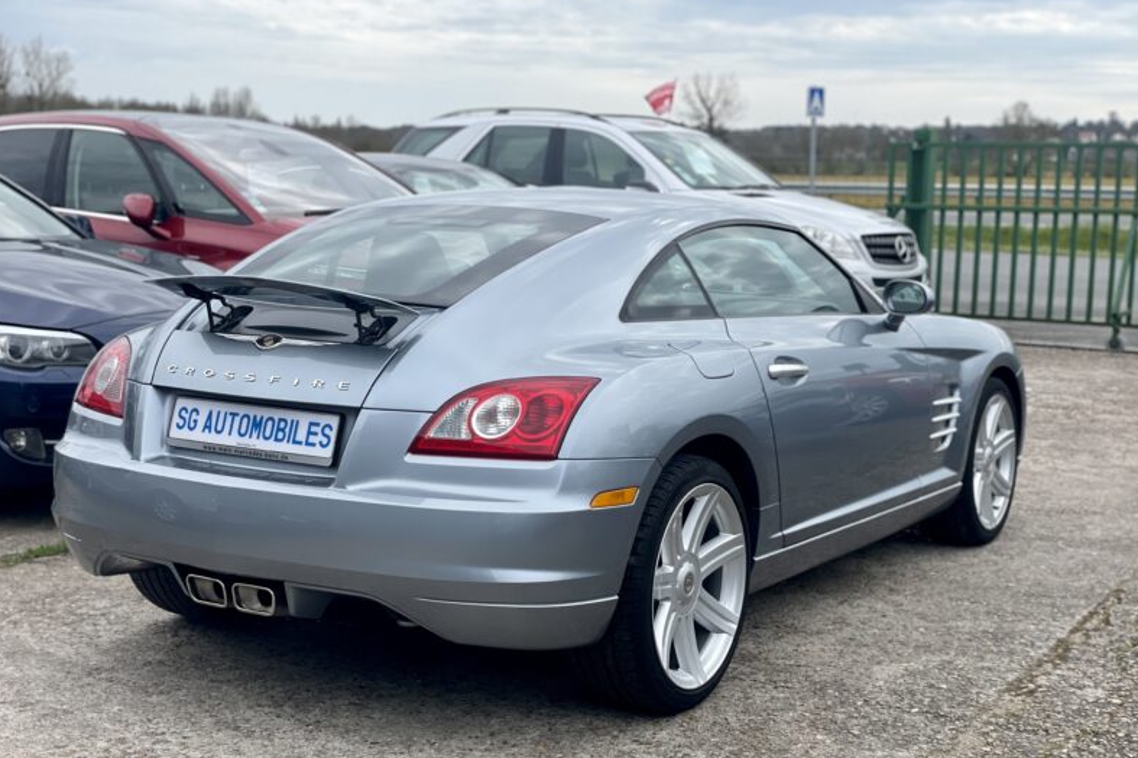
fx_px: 1738
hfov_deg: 36.3
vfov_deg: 24.6
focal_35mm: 55
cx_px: 570
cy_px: 396
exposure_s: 1/1295
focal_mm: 6
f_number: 2
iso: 32
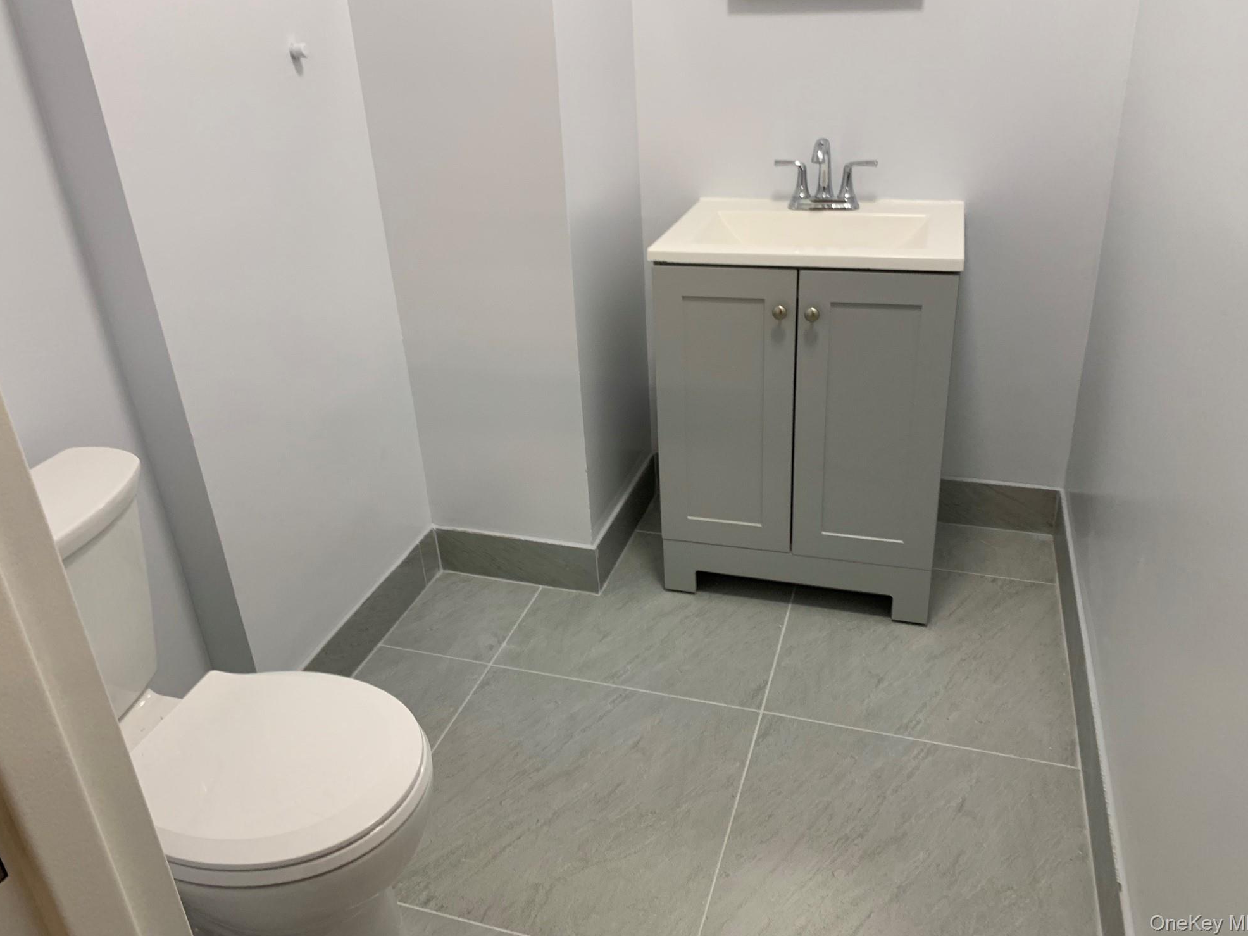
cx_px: 630
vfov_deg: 51.3
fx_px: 973
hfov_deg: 65.3
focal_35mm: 27
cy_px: 452
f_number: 1.8
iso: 100
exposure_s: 1/60
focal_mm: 4.25
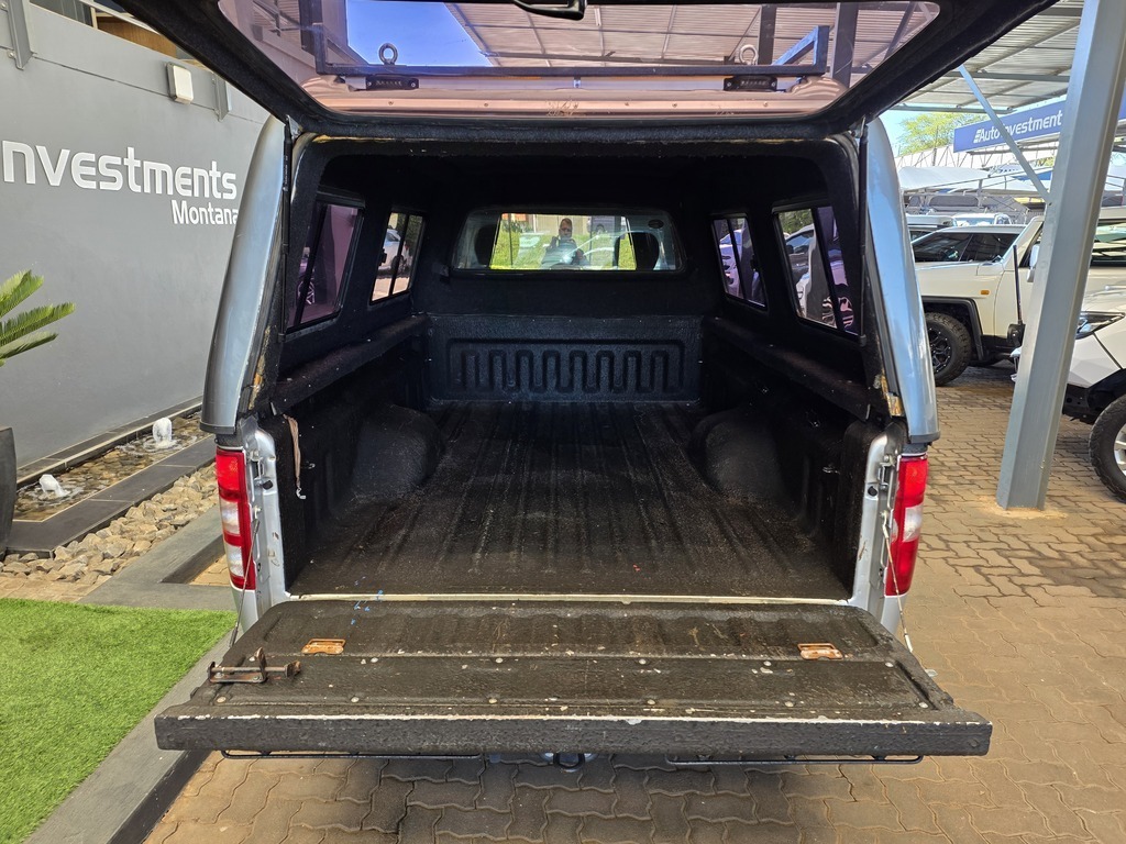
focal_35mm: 23
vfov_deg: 58.9
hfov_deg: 73.9
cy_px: 422
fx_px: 748
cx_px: 563
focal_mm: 6.25
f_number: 1.7
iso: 100
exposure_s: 1/180
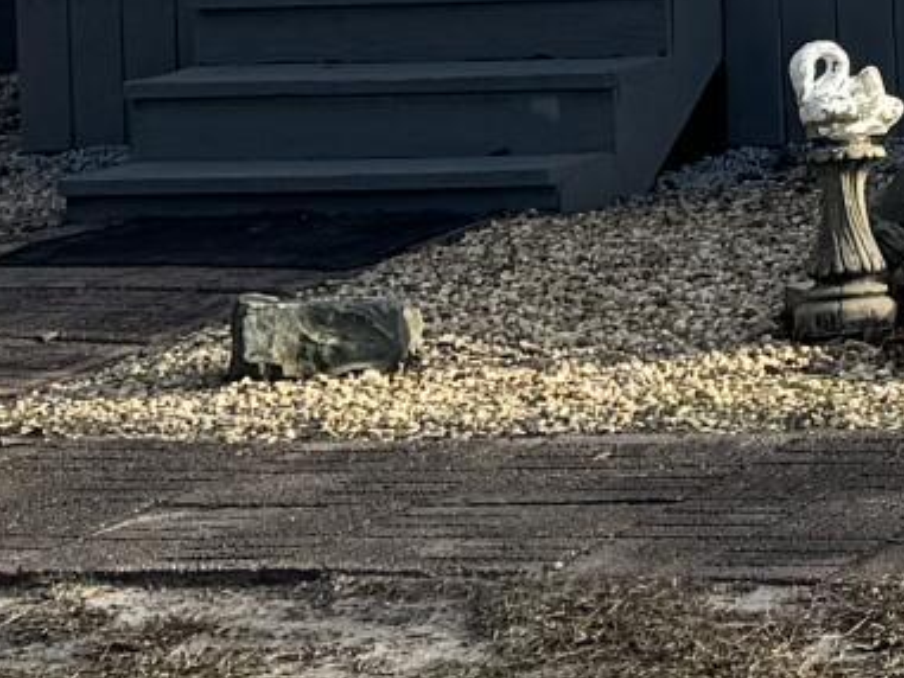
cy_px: -557
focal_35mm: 189
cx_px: 2050
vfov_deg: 7.6
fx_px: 4937
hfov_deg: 9.5
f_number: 1.78
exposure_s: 1/3413
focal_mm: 6.86
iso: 80
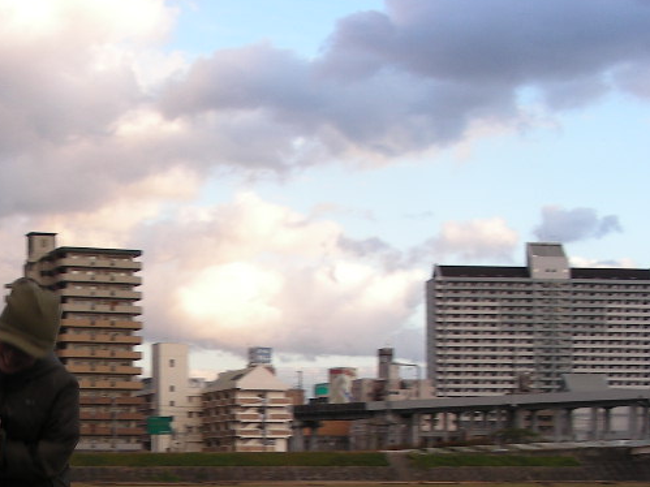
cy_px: 491
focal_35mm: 78
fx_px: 1464
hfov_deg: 24.4
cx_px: 74
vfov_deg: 18.4
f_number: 3.5
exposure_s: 1/63
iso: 50
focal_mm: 6.3
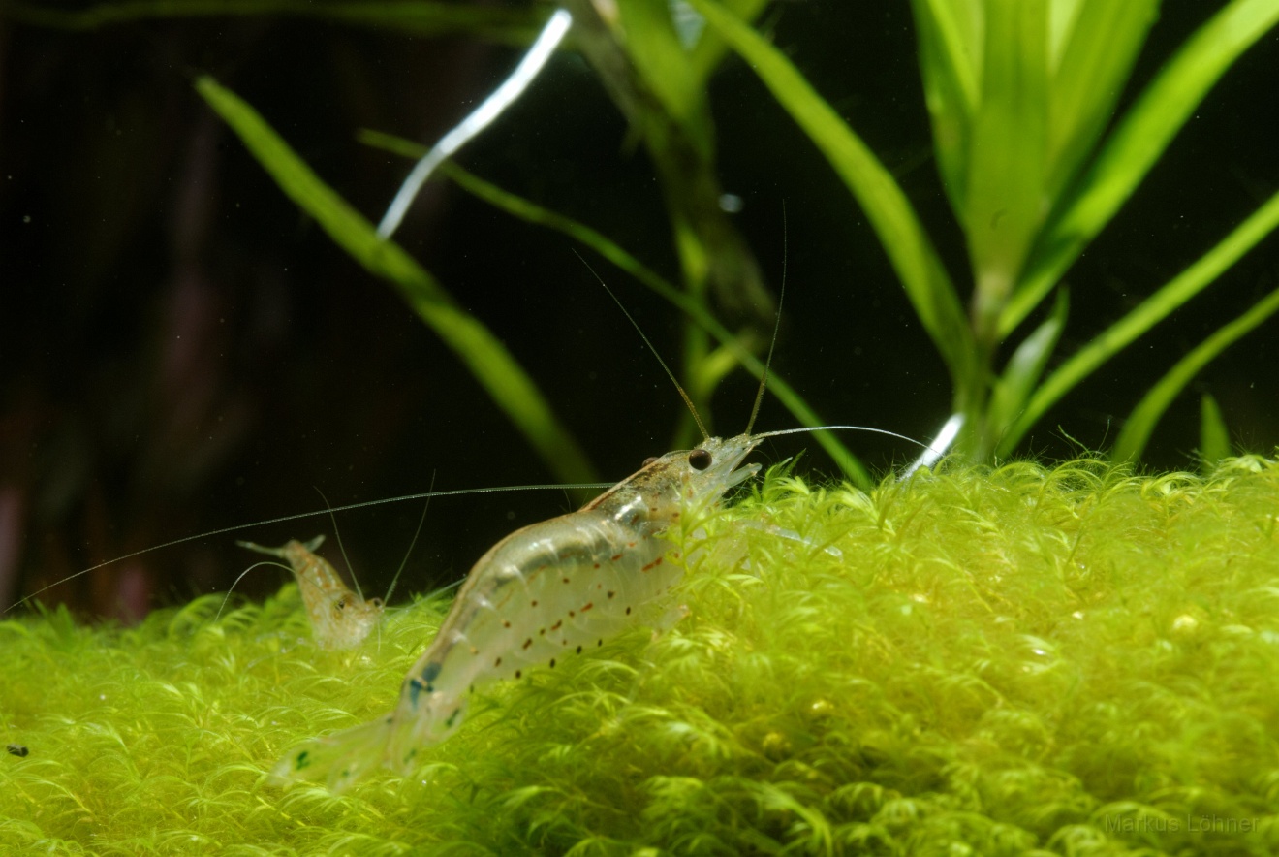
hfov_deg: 13.7
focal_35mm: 150
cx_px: 640
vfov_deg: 9.2
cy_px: 428
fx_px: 5336
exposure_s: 1/125
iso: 100
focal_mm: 100
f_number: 22
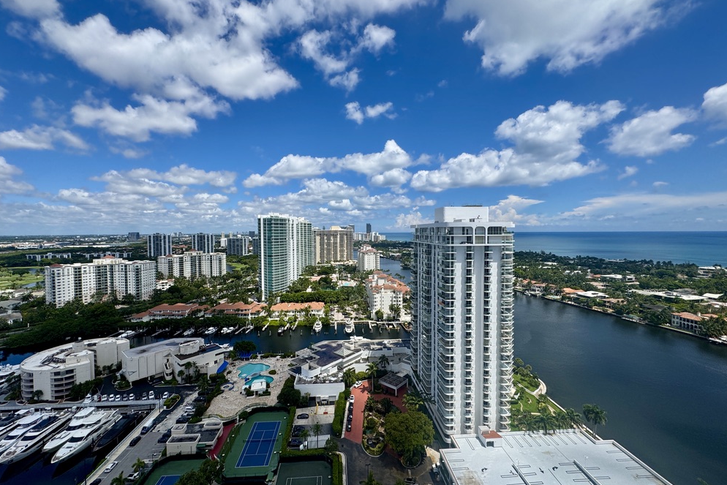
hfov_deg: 100.4
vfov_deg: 77.3
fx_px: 303
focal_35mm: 15
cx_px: 355
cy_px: 241
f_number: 2.2
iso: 50
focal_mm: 2.22
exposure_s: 1/3906
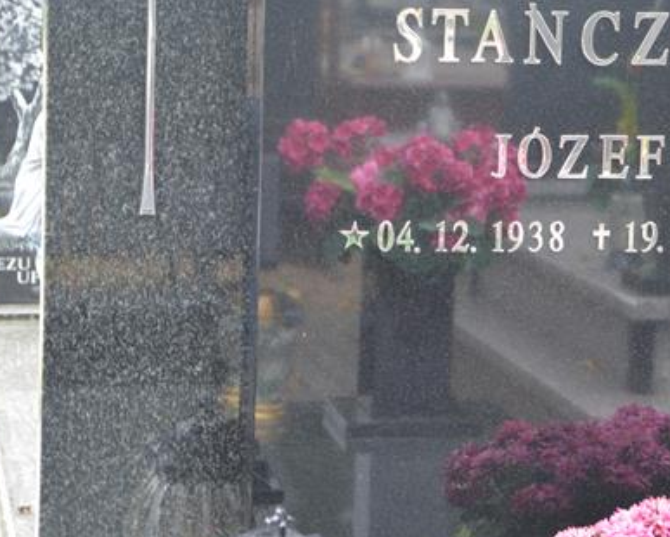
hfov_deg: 15.9
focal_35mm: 121
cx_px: 448
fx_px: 2401
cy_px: 229
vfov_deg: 12.8
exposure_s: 1/30
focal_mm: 52
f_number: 5
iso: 400
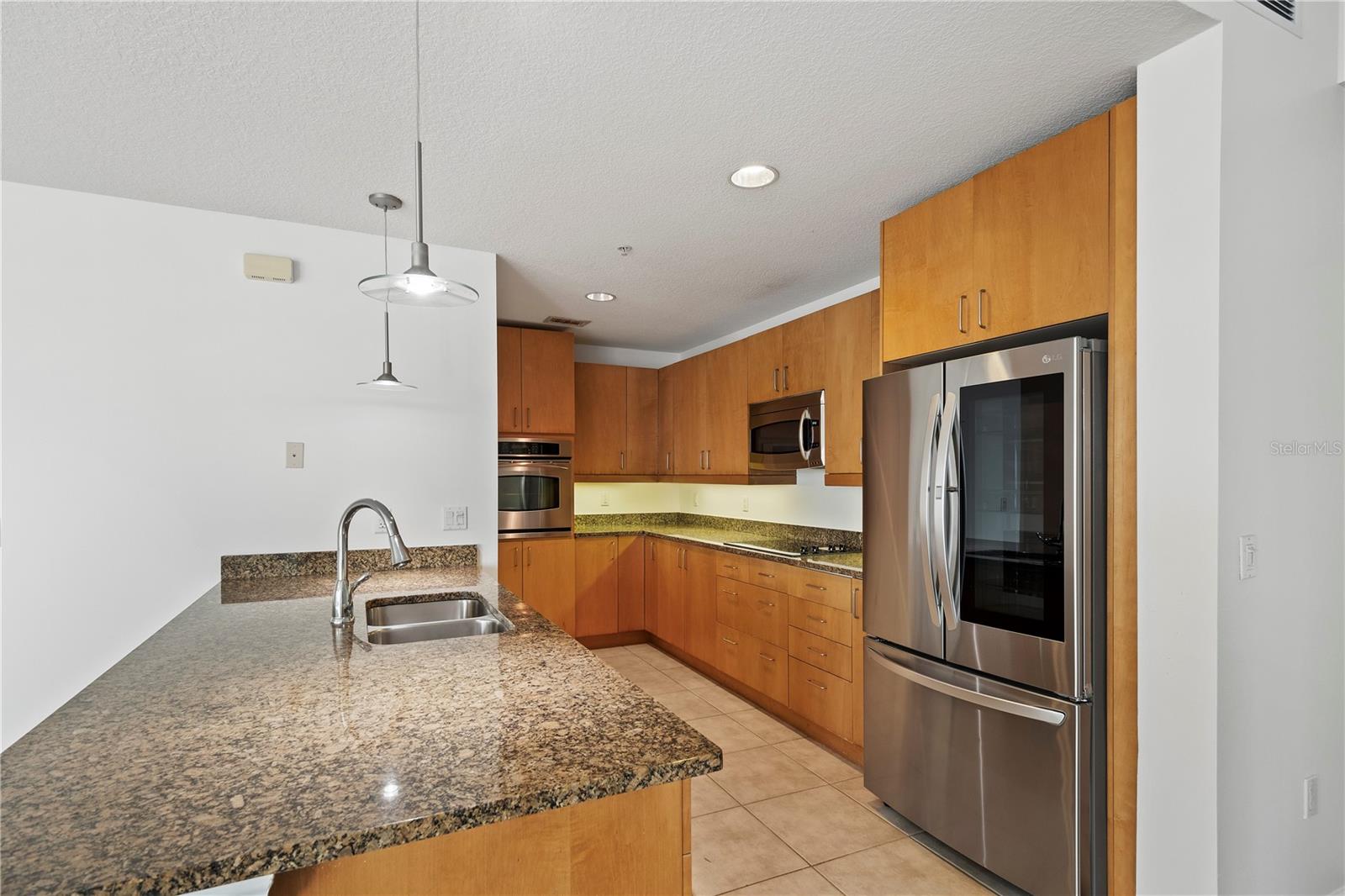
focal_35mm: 17
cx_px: 672
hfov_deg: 93.3
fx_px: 635
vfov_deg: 70.4
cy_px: 448
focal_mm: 11
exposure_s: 1/1.67
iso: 320
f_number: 7.1
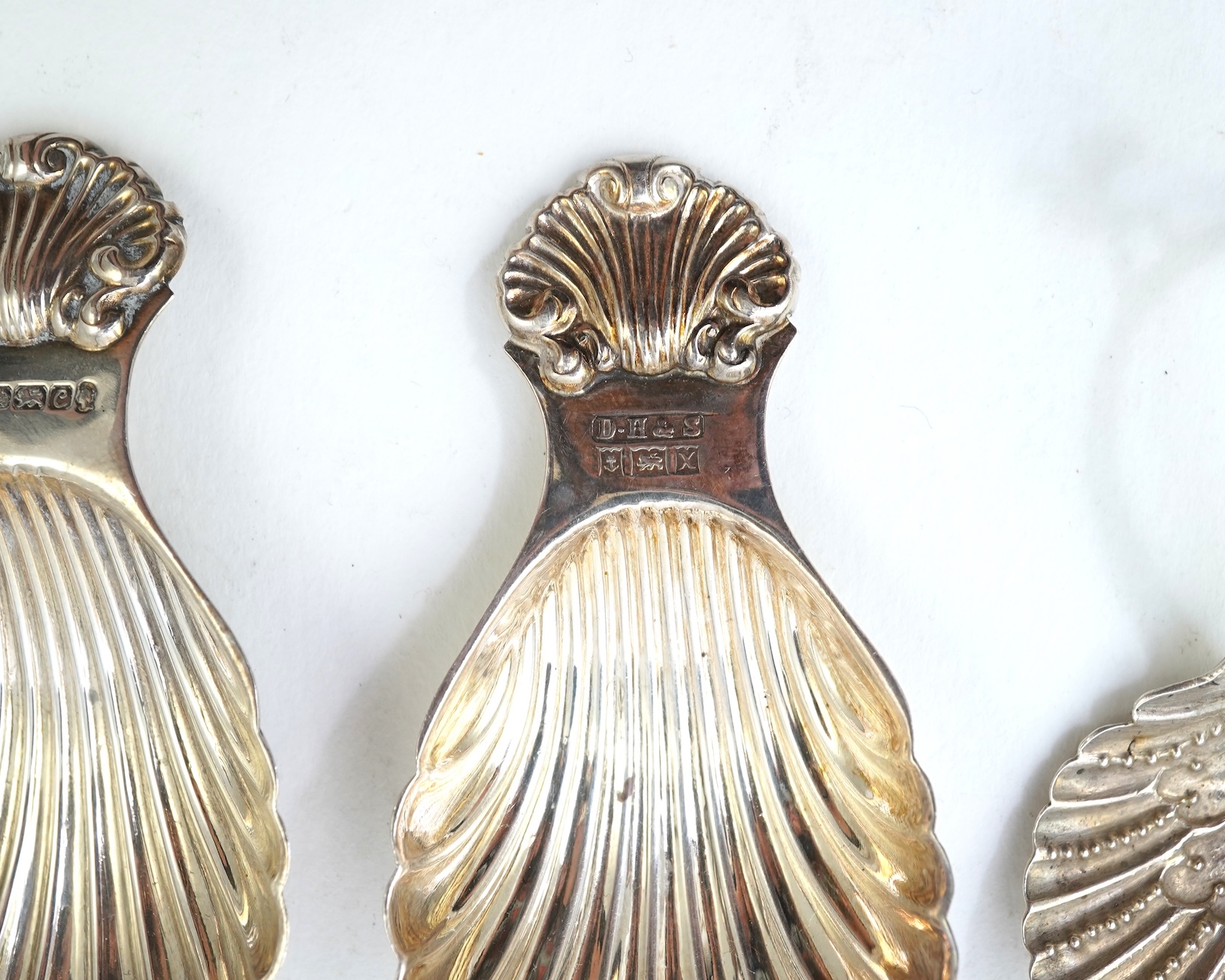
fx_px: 1849
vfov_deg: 29.7
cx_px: 617
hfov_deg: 36.7
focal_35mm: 51
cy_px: 492
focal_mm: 30
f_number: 13
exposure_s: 1/50
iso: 500
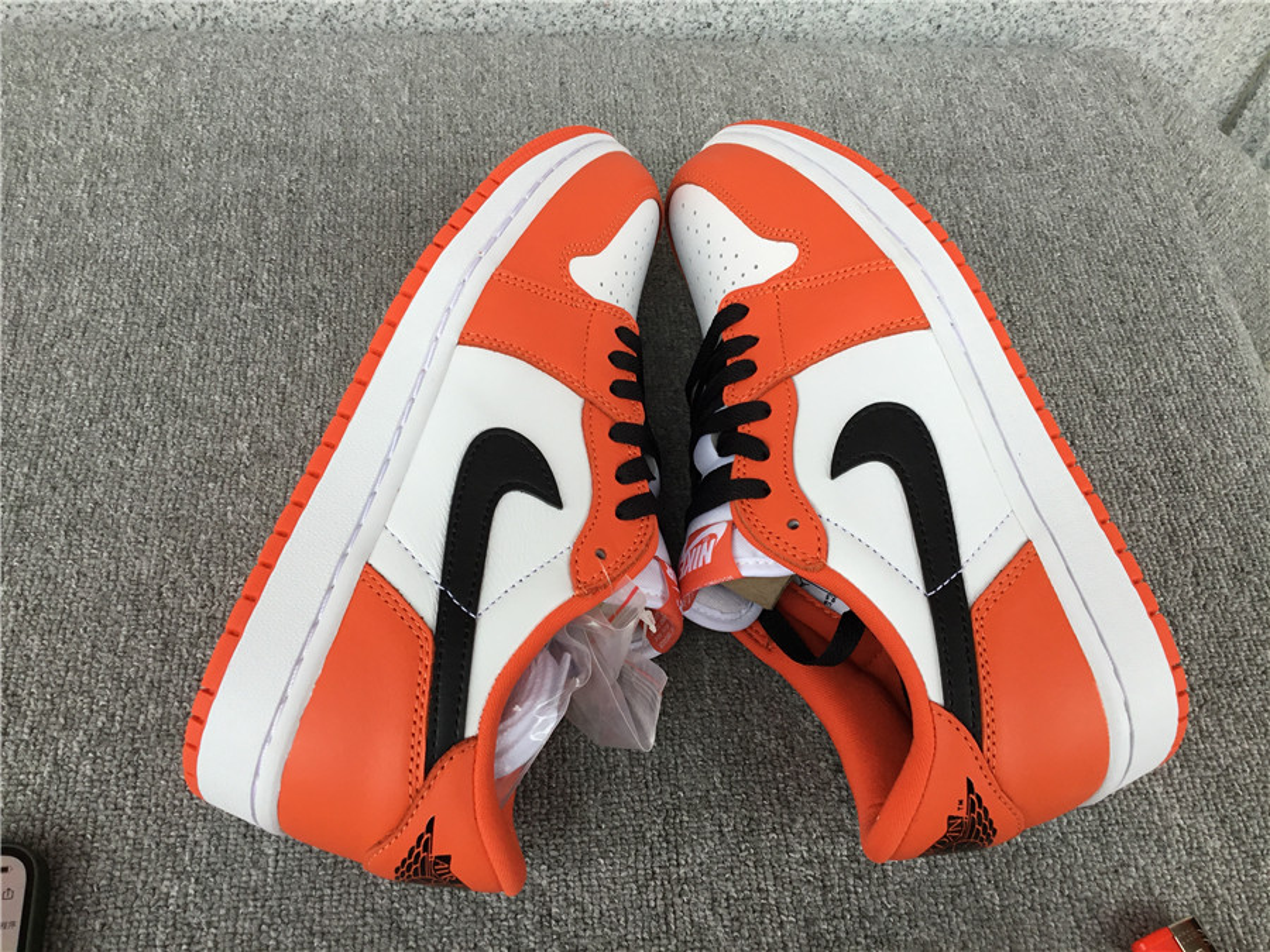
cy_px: 476
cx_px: 635
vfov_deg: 45.4
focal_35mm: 31
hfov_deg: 58.4
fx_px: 1137
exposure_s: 1/100
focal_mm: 3.3
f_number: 2.4
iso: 40
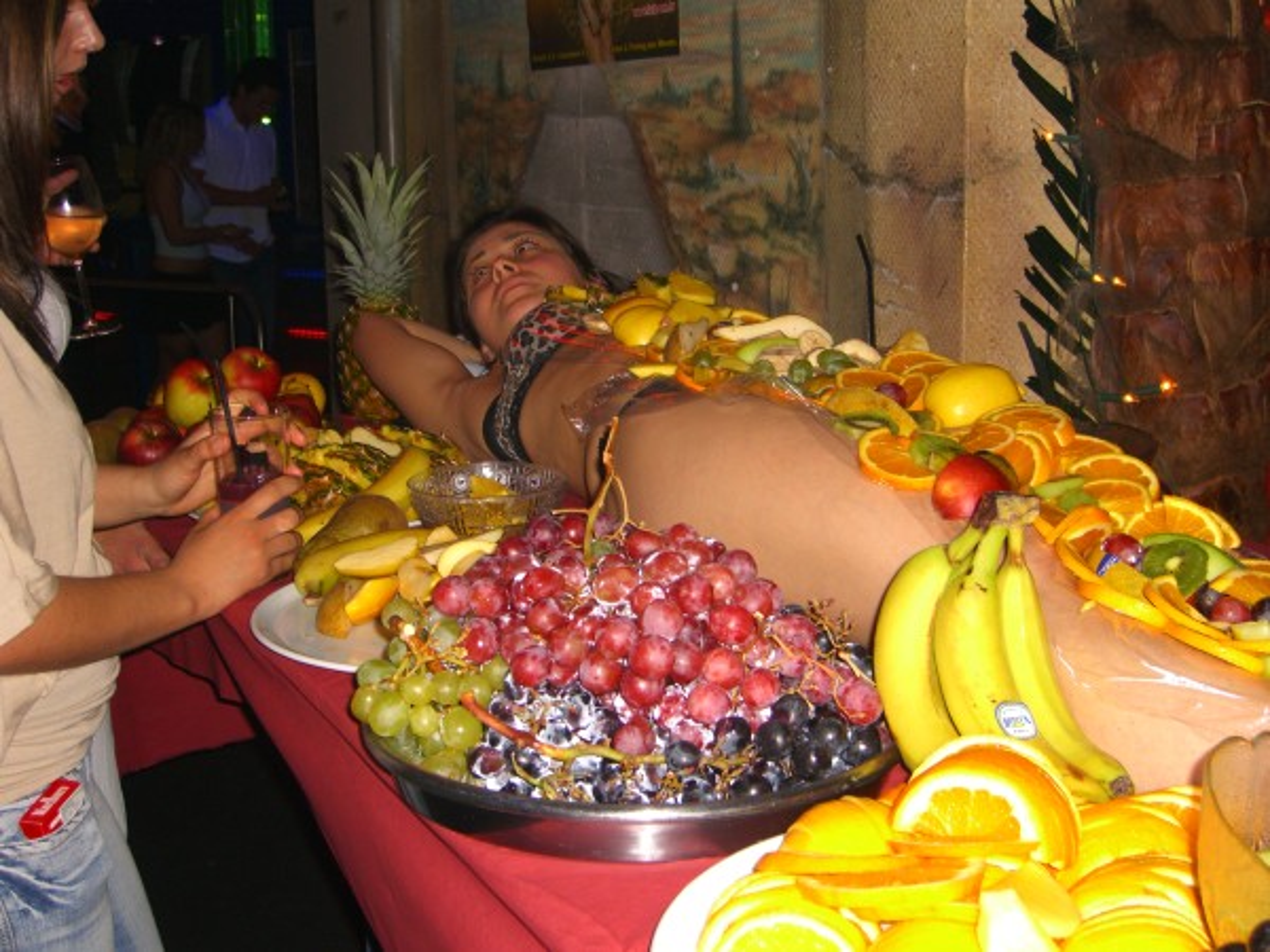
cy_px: 476
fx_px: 1688
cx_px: 635
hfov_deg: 41.2
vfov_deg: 31.5
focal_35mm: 46
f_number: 3.1
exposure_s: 1/60
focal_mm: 9.5
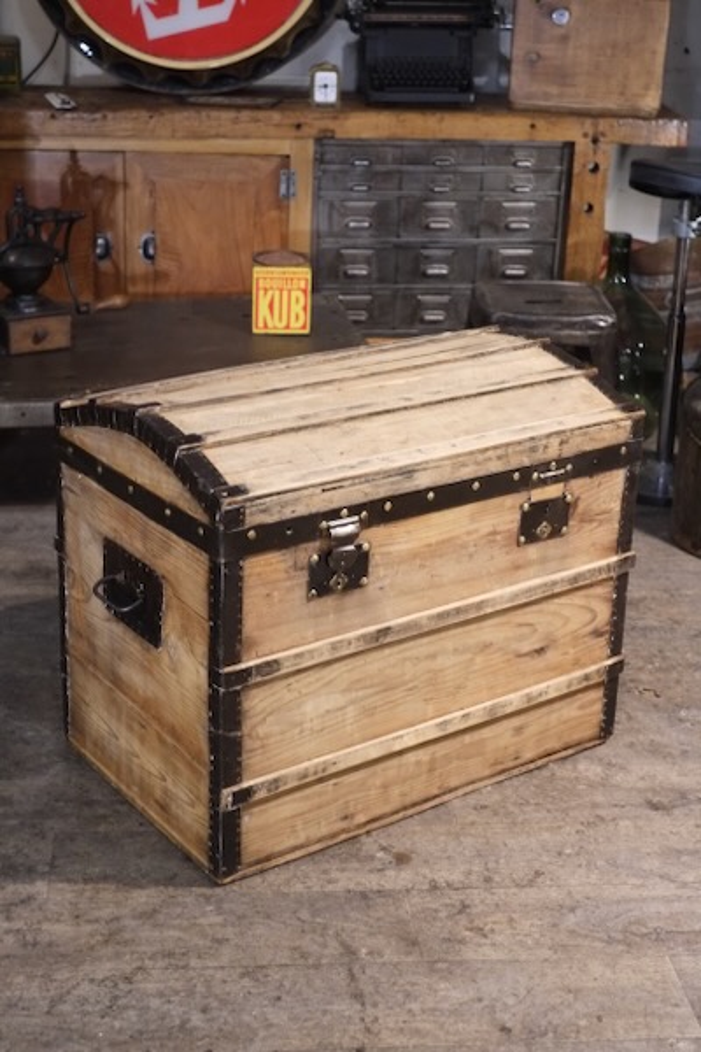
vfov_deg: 37.5
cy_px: 526
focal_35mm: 53
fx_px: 1548
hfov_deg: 25.5
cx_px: 350
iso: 3200
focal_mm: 35
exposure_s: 1/125
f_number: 4
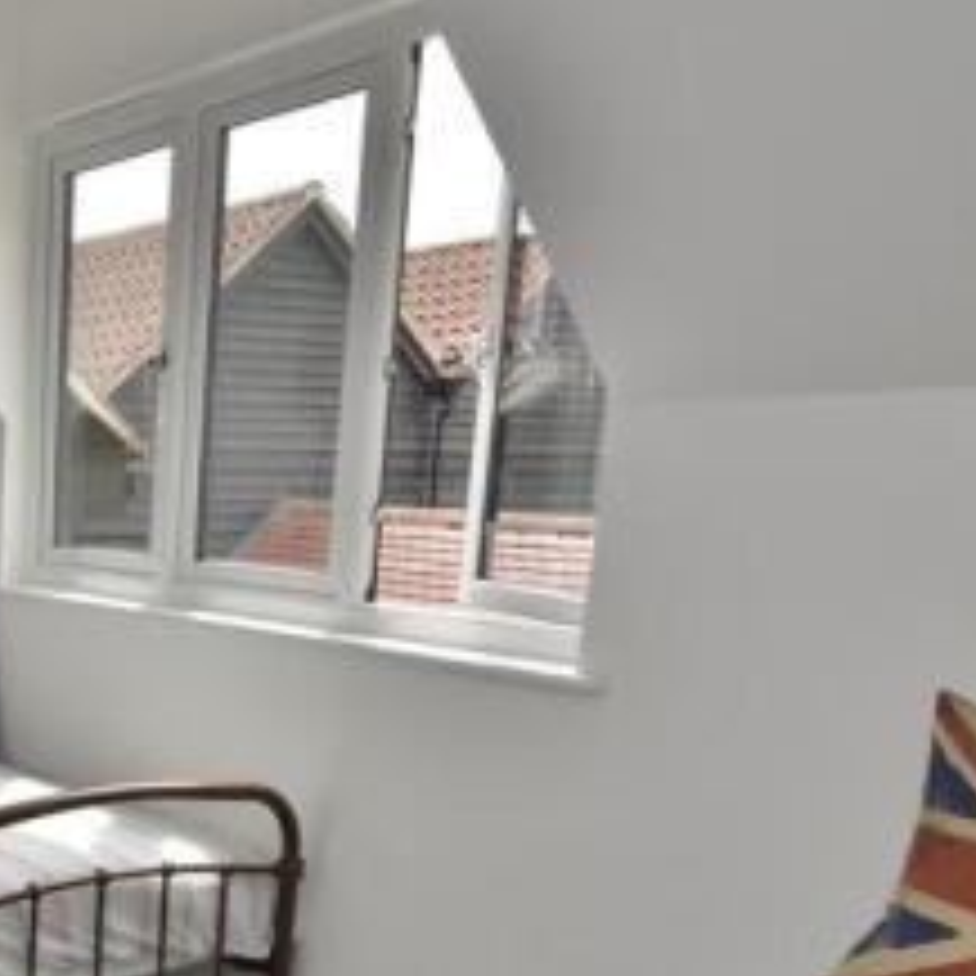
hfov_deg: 33.3
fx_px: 1349
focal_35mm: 42
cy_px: 787
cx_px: -162
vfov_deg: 38.2
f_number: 5.6
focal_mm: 11
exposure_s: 1/125
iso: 160
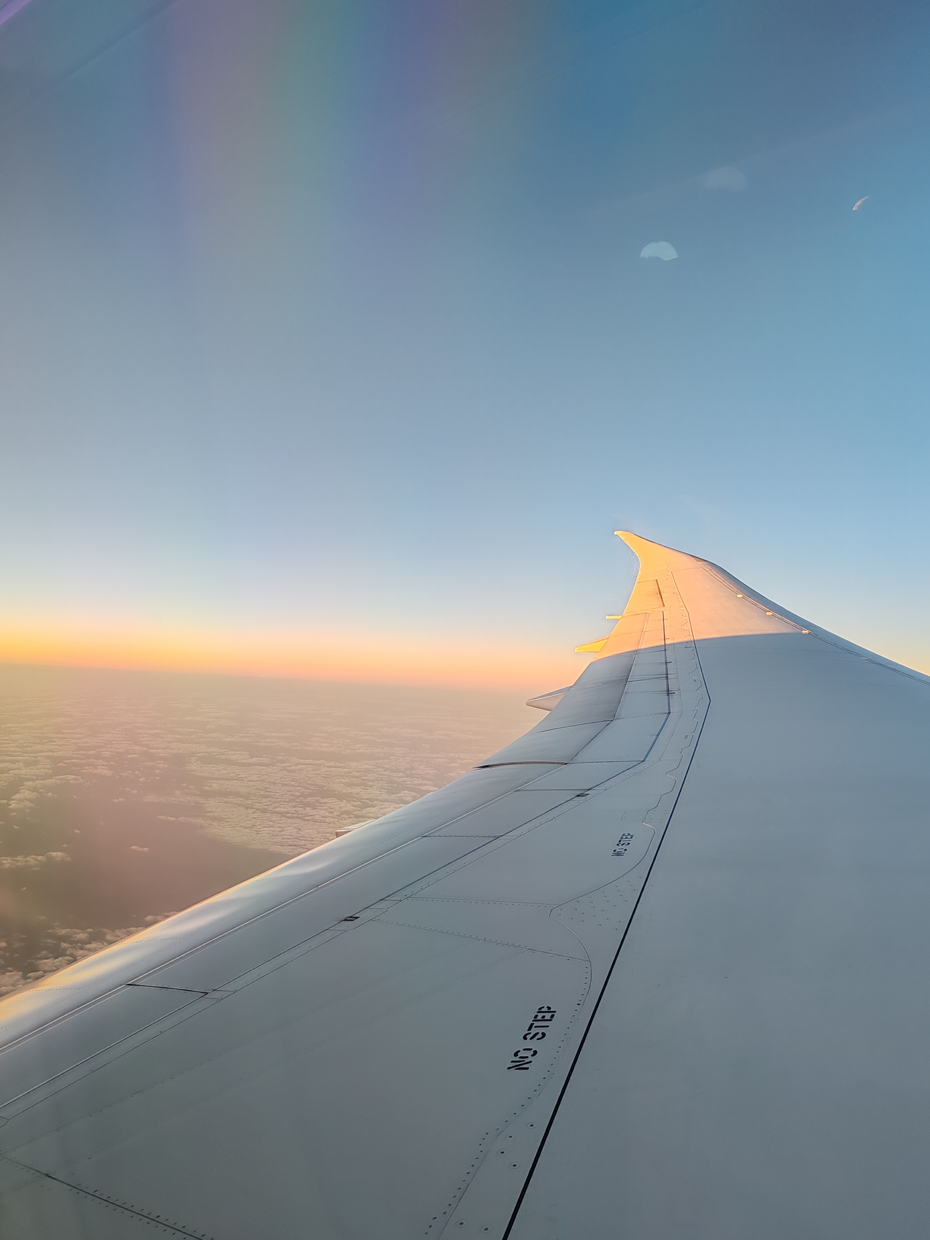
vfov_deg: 65.3
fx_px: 967
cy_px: 620
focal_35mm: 27
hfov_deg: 51.4
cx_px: 465
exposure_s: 1/100
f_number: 1.9
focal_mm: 6.12
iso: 320
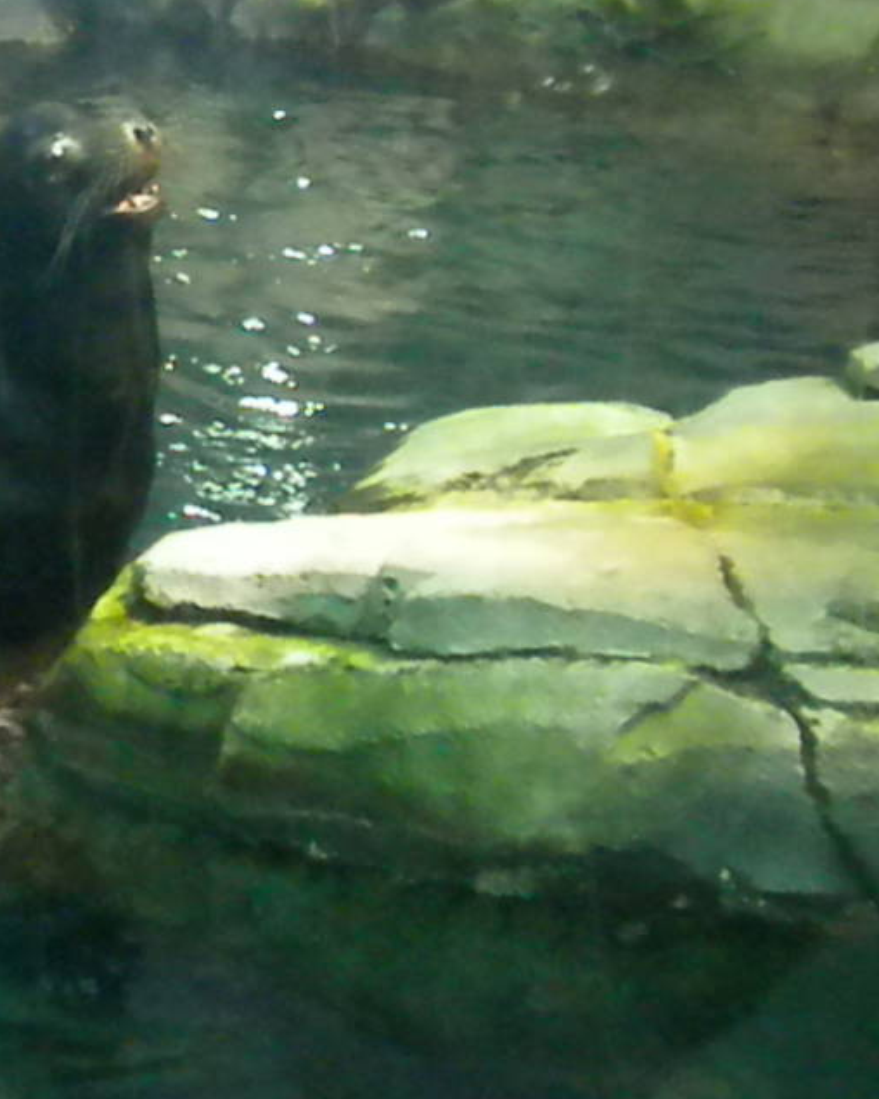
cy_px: 256
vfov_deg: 20.8
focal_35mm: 91
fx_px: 2959
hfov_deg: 16.0
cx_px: -254
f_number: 3.5
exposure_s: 1/49.2
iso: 1961
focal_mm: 6.6
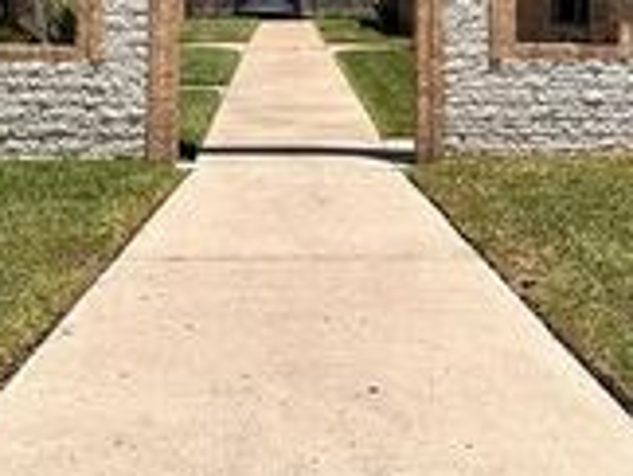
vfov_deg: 19.0
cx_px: 301
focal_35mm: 74
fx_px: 1355
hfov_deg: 26.3
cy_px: -80
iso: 80
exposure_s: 1/6623
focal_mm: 6.86
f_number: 1.78
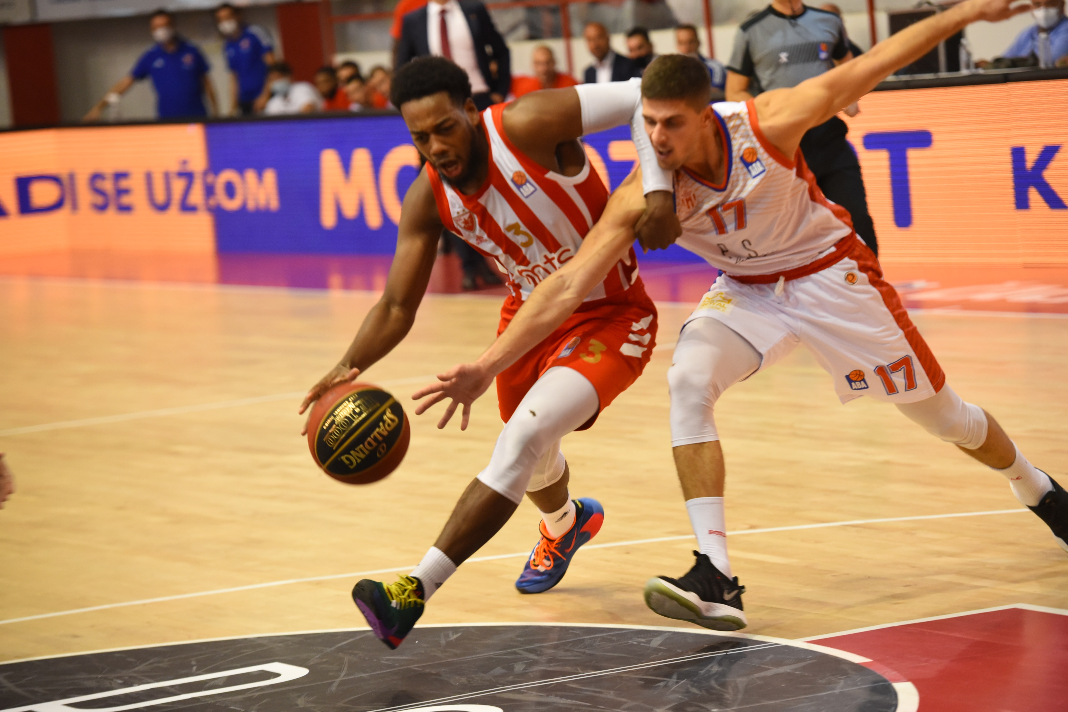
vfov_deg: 9.5
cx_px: 534
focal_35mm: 145
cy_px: 356
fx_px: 4301
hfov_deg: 14.2
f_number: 3.2
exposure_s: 1/400
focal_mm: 145
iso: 2500
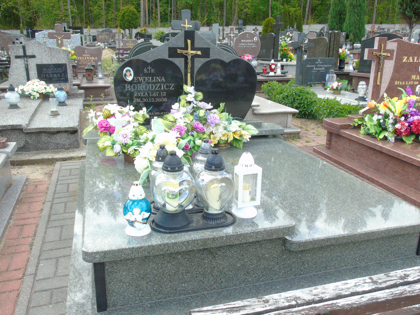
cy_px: 158
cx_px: 210
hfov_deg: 61.7
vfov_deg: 48.2
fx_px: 352
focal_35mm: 29
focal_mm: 5.2
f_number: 7.6
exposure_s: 1/30
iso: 80
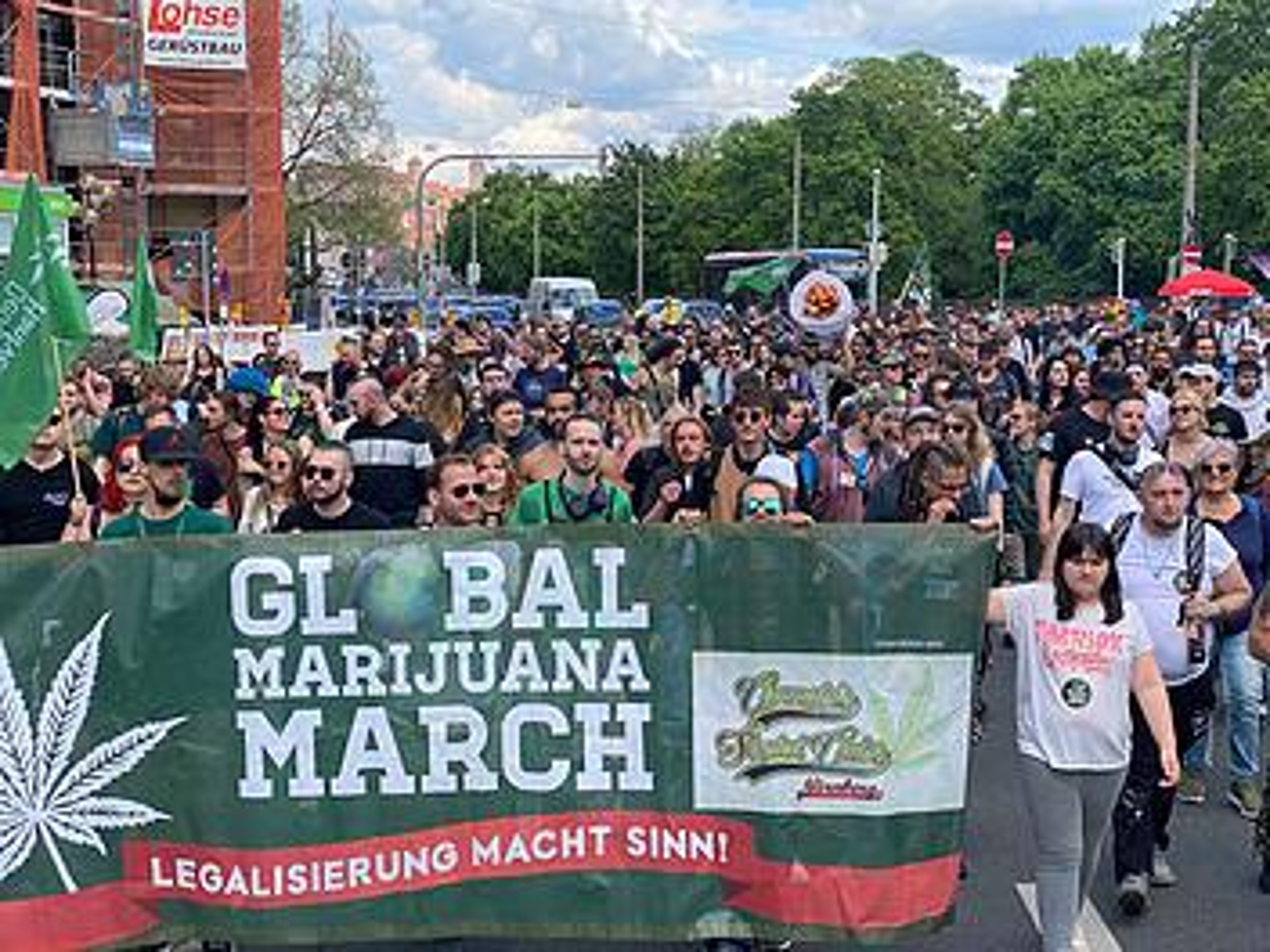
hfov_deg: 36.8
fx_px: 1908
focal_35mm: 52
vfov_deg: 28.0
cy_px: 476
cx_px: 635
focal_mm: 6
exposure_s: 1/749
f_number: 2
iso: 20
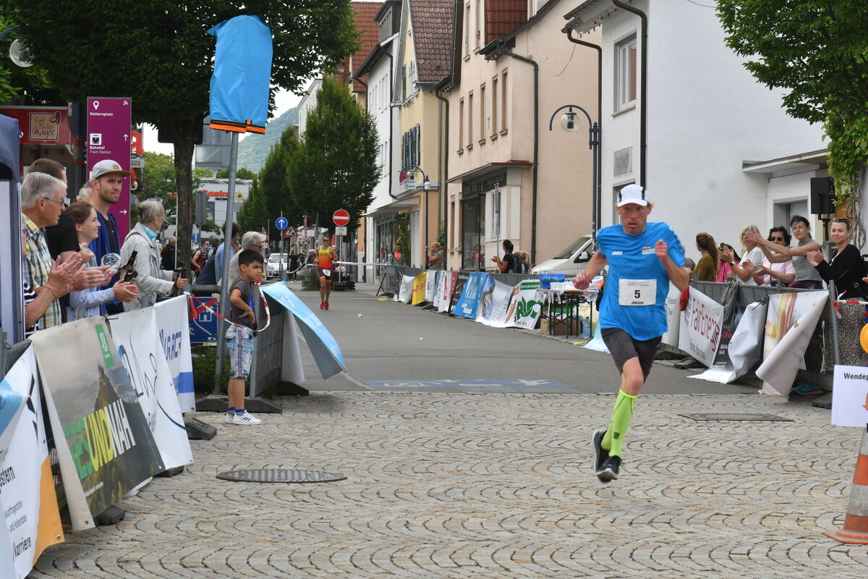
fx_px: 2531
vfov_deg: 13.0
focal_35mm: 105
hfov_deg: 19.5
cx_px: 434
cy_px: 290
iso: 400
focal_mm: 70
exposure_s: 1/250
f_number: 9
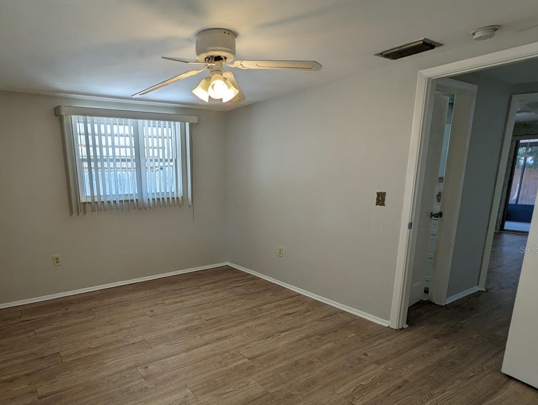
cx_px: 209
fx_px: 327
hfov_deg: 77.8
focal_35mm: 21
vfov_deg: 62.8
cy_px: 249
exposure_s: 1/152
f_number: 2.2
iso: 52
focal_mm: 2.35
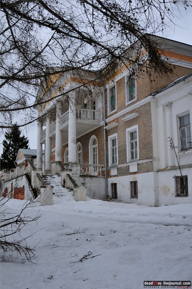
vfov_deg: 53.2
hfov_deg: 36.8
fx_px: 289
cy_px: 144
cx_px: 96
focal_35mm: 36
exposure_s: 1/640
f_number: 5.6
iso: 200
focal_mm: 24
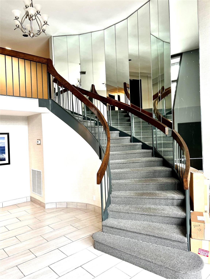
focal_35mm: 26
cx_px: 105
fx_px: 210
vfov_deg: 67.3
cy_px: 140
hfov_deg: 53.1
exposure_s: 1/120
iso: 125
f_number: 1.5
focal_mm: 5.7
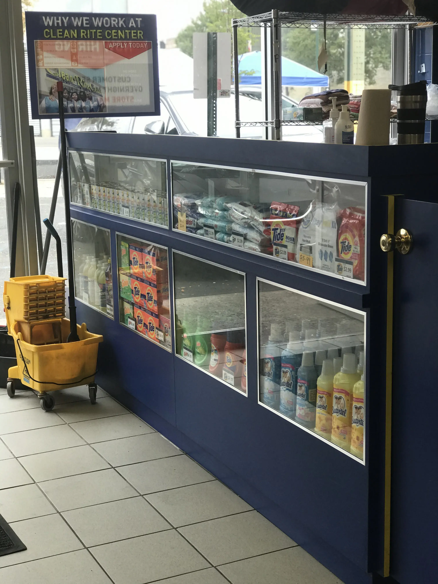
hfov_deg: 25.7
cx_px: 219
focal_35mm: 57
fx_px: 962
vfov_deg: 33.8
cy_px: 292
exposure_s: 1/64
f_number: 2.8
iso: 32
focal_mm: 6.6
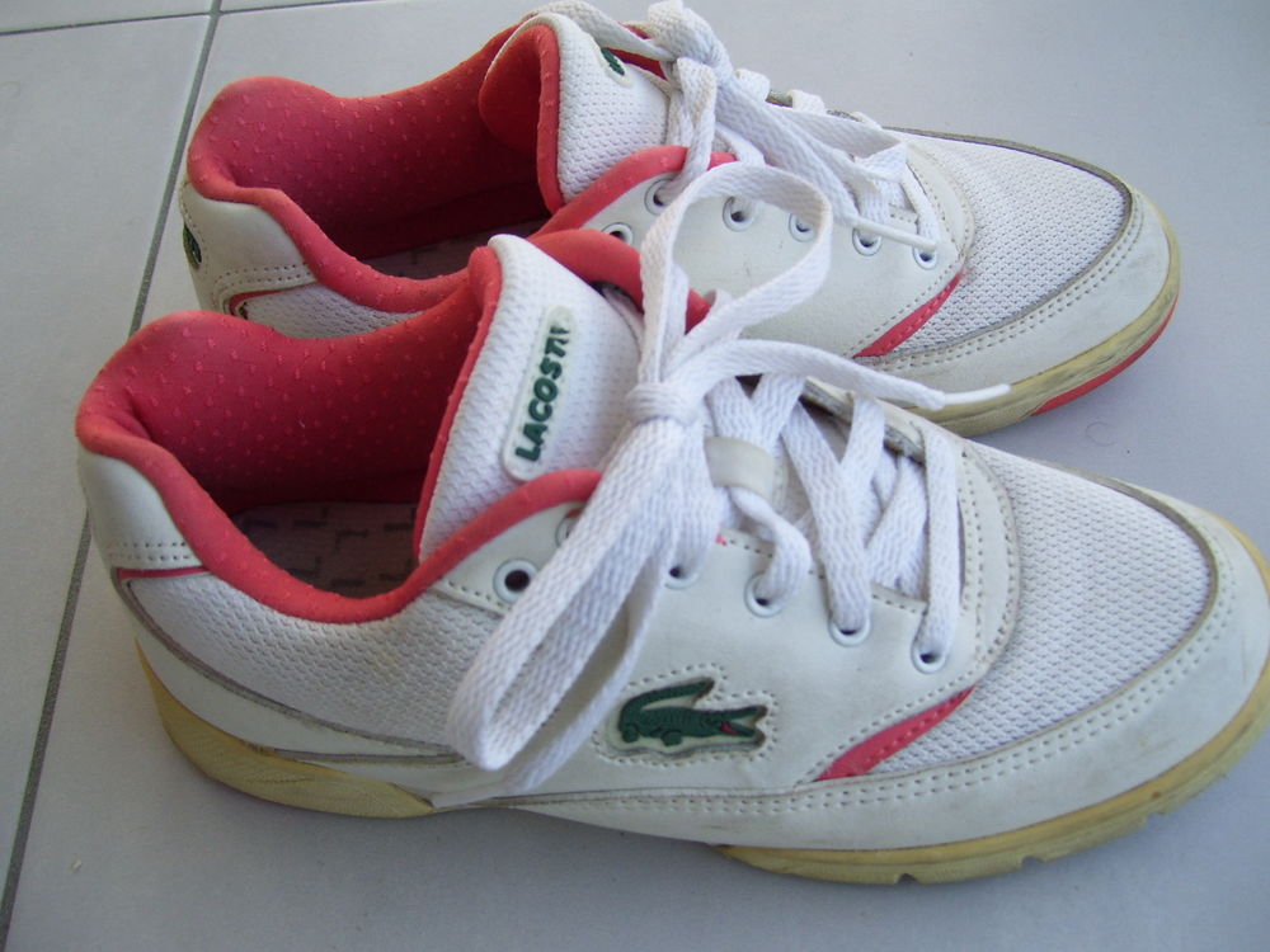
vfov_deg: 38.7
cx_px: 635
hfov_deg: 50.1
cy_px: 476
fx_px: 1357
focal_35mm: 37
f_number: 2.7
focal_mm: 6
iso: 80
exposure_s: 1/180
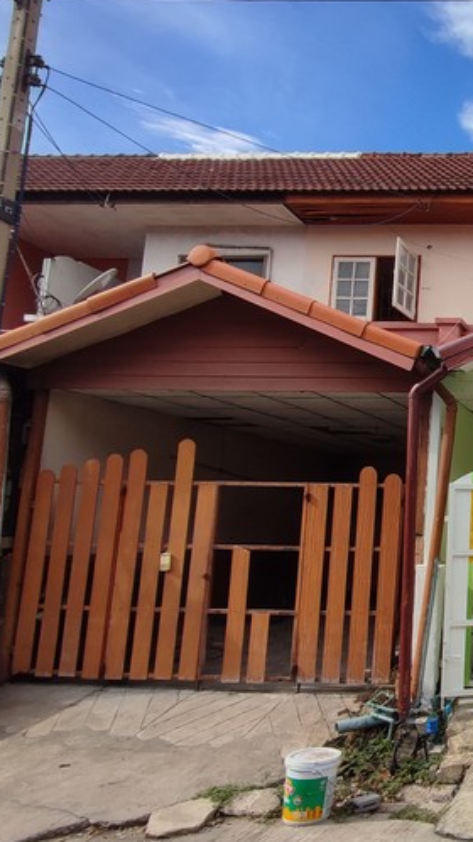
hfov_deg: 31.2
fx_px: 625
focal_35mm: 28
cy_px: 462
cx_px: 629
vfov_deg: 67.8
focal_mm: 1.65
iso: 50
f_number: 2.2
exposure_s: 1/1190
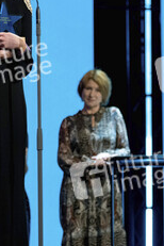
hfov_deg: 6.0
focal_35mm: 227
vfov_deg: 9.1
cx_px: 28
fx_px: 1551
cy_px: 121
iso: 2500
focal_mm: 87.1
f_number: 2.8
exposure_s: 1/200
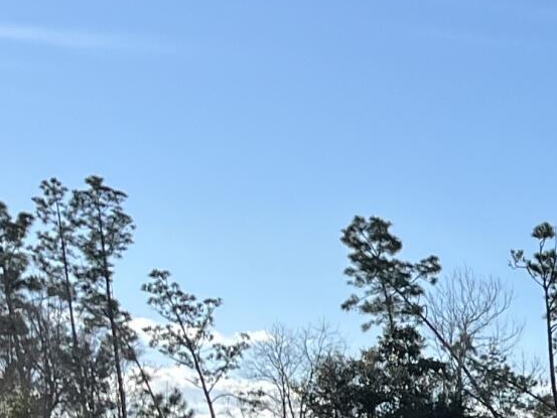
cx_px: 1316
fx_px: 2269
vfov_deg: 10.4
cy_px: 496
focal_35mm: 141
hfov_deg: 11.6
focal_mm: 5.1
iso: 50
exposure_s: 1/4149
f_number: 1.6
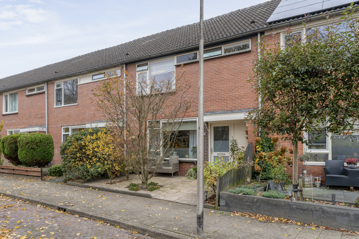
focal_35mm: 24
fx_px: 239
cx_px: 180
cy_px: 120
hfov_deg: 73.7
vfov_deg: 53.1
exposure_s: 1/125
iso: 800
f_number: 10
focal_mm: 16.3
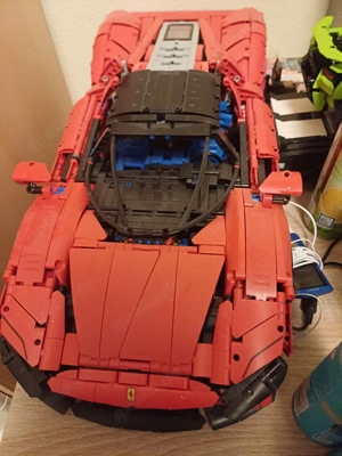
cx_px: 171
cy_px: 228
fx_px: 329
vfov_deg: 69.4
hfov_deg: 54.9
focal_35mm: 25
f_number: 1.8
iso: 640
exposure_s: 1/20
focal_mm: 4.65
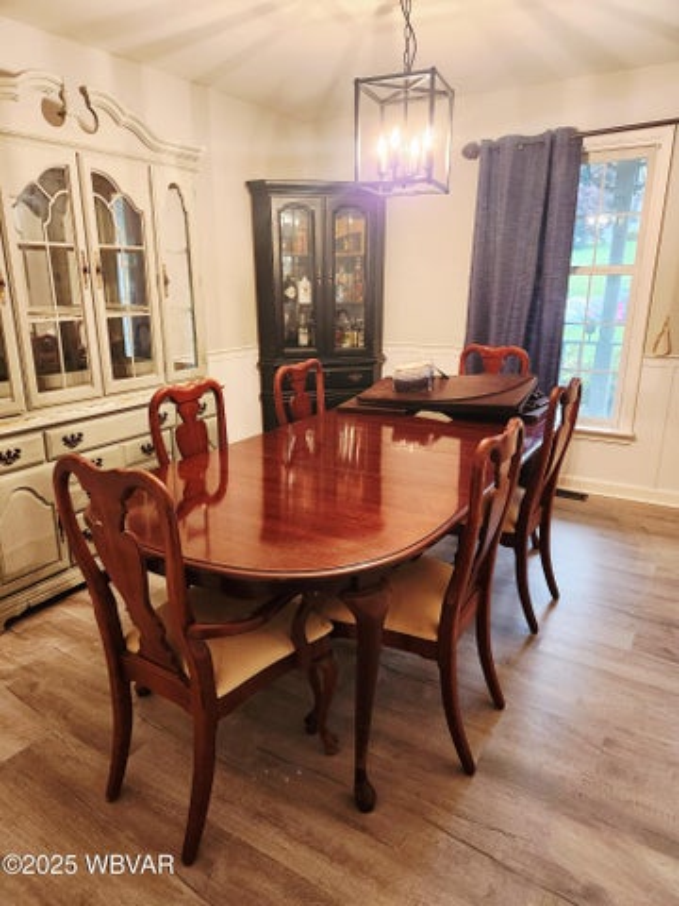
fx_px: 602
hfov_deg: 58.9
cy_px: 453
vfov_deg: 73.9
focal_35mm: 23
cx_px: 340
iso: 640
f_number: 1.8
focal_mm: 5.4
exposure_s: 1/120
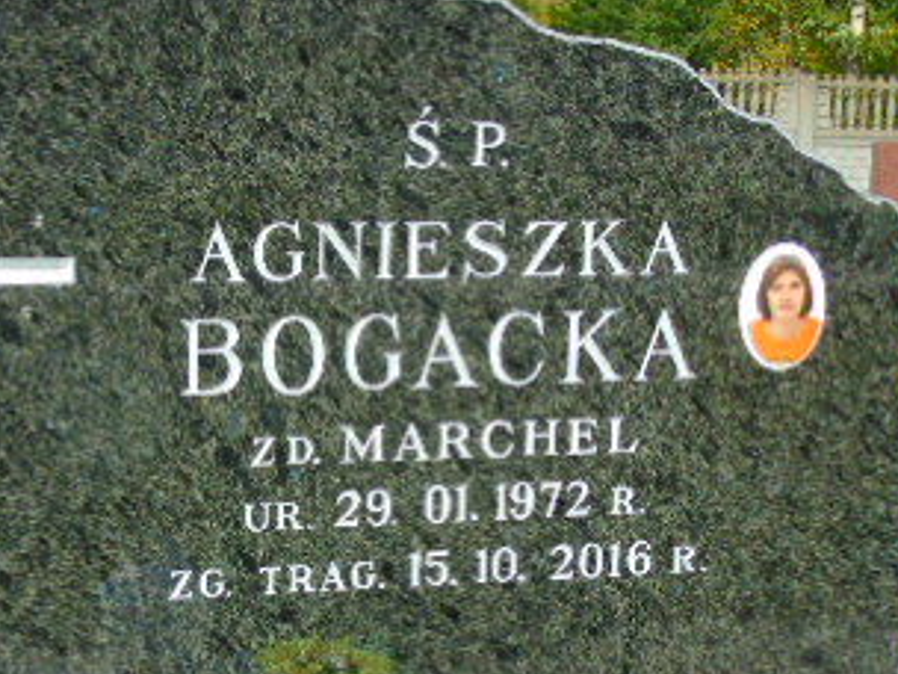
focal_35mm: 97
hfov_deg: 20.1
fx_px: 2516
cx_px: 269
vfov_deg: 15.1
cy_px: 585
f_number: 4.1
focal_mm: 8.2
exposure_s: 1/100
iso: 80
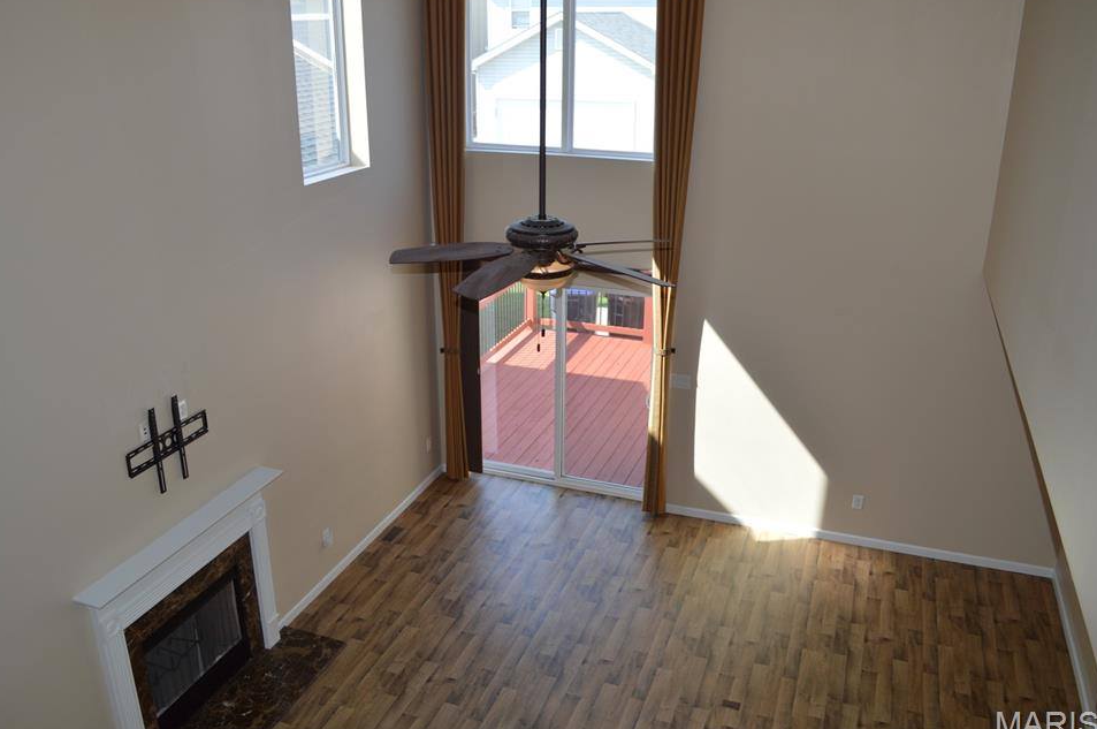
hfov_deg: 63.7
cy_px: 357
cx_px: 521
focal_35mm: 29
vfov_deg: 44.9
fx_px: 883
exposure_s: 1/125
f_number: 4
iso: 220
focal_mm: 18
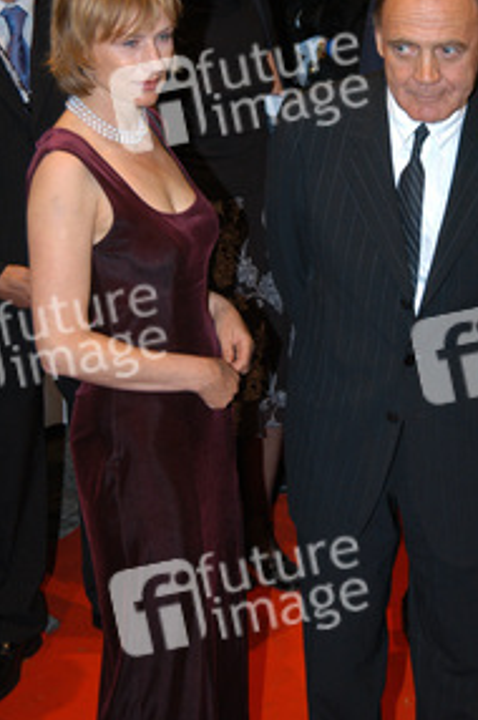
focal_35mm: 84
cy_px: 219
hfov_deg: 16.2
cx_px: 312
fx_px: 1677
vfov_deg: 24.1
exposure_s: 1/125
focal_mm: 40
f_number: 5
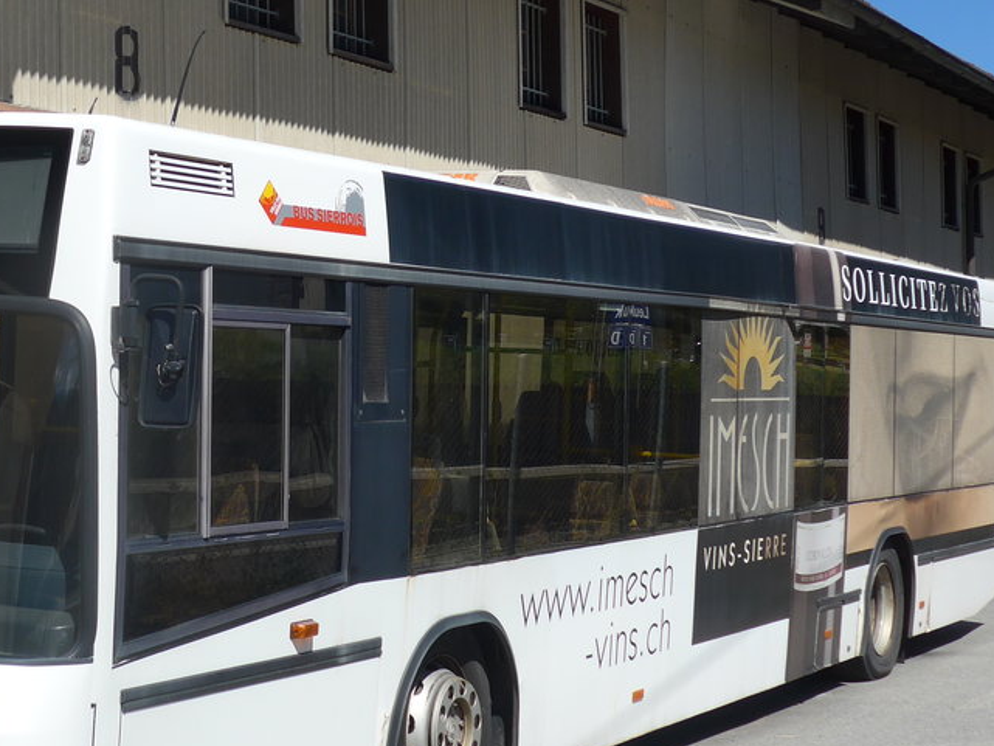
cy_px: 361
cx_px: 217
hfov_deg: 26.2
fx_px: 2097
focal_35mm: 73
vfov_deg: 20.2
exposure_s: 1/2000
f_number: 3.2
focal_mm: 8
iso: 80
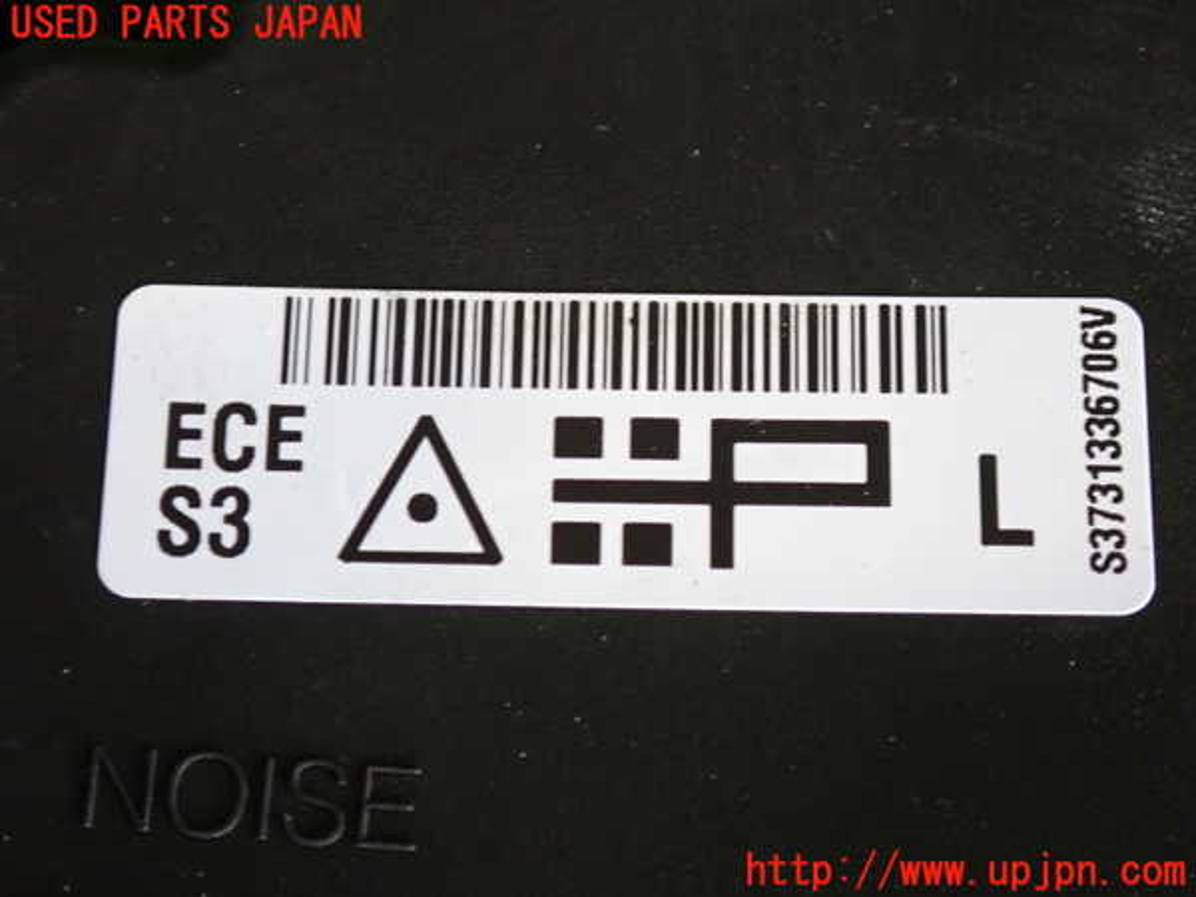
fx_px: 3455
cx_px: 598
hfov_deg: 19.6
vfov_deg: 14.8
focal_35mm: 100
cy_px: 448
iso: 800
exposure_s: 1/50
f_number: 4.9
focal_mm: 18
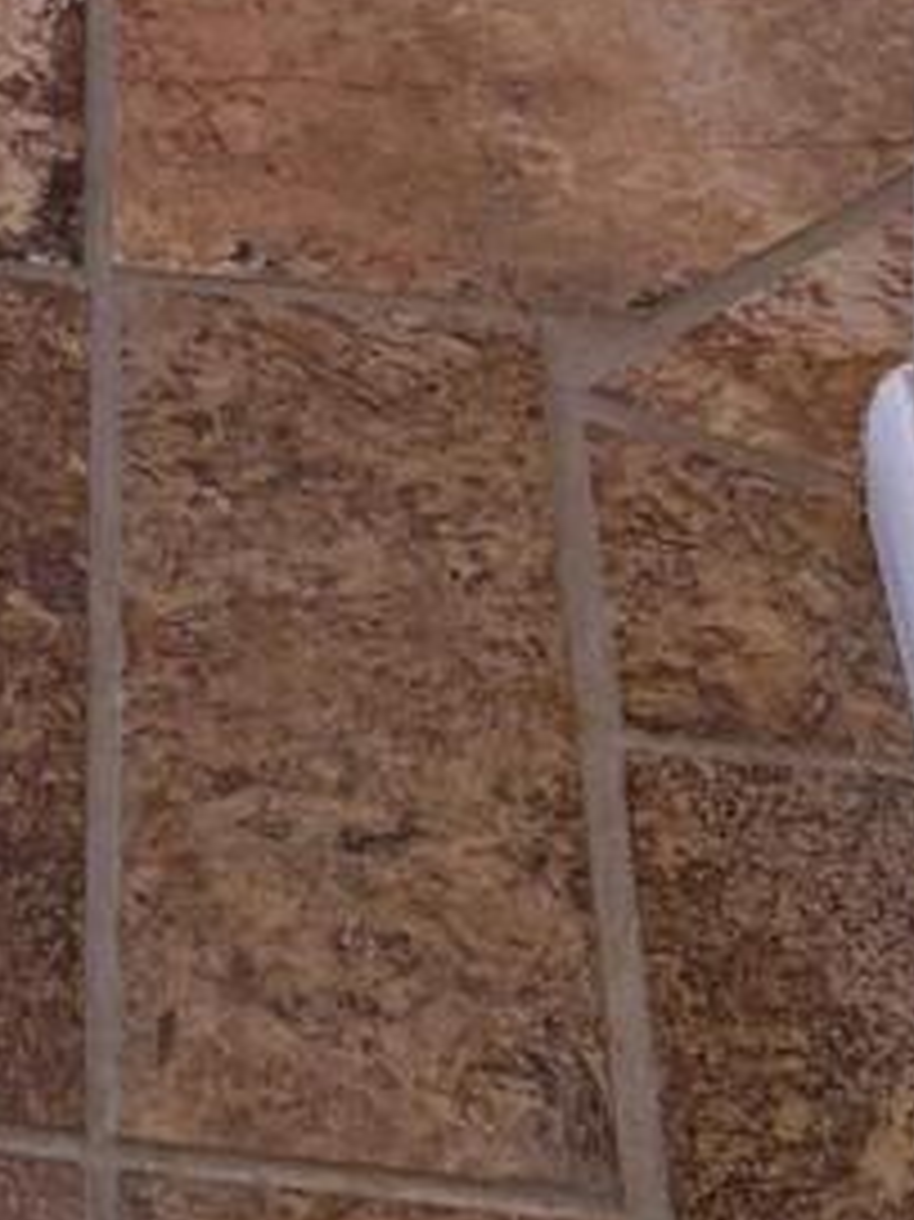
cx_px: -1184
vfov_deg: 8.6
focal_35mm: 177
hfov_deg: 7.8
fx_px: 6236
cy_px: -2836
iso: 200
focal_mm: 6.76
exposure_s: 1/120
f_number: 1.78
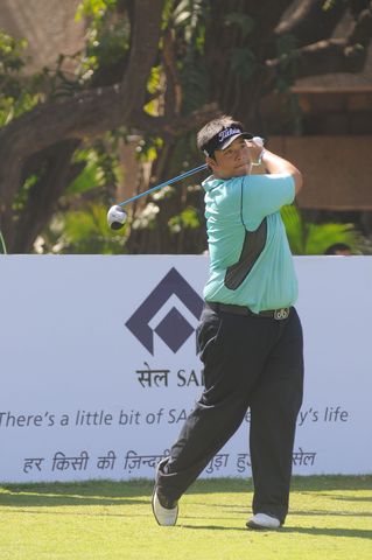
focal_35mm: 300
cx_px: 186
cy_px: 280
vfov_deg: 6.9
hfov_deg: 4.6
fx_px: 4660
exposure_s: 1/400
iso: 200
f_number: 4.5
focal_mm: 200
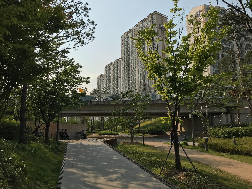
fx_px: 204
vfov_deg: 49.7
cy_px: 94
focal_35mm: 28
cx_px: 126
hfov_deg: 63.4
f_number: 1.8
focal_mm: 3.99
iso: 20
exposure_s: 1/2817
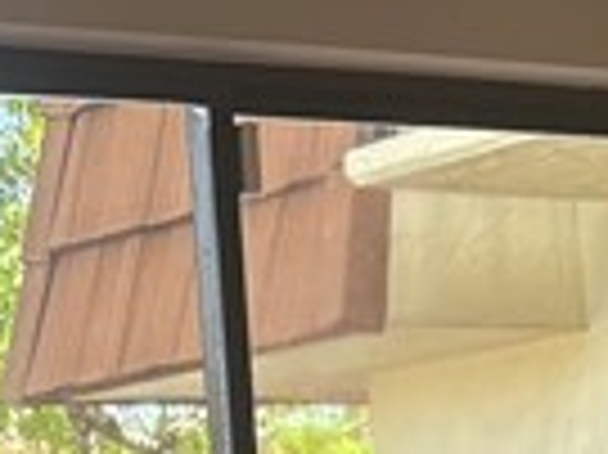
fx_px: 3457
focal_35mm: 197
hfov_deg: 10.0
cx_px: 374
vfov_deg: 6.7
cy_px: 1461
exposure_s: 1/120
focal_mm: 5.96
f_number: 1.6
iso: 125
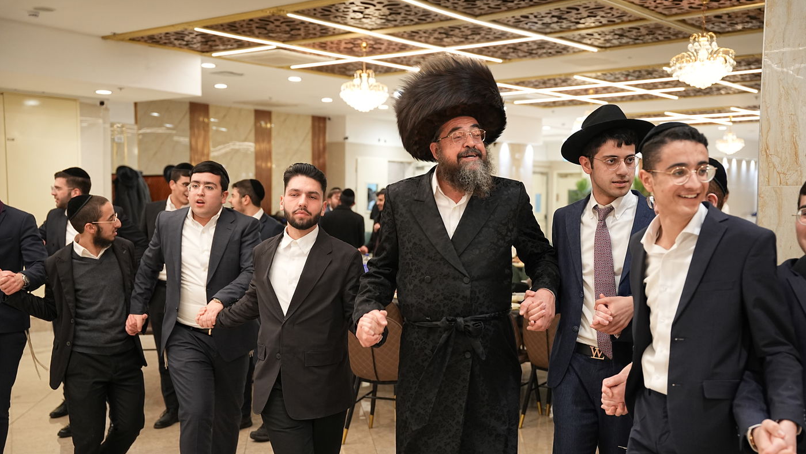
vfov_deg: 27.8
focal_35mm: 43
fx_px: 916
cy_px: 249
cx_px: 403
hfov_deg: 47.5
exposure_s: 1/320
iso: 2000
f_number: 2.8
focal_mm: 40.8
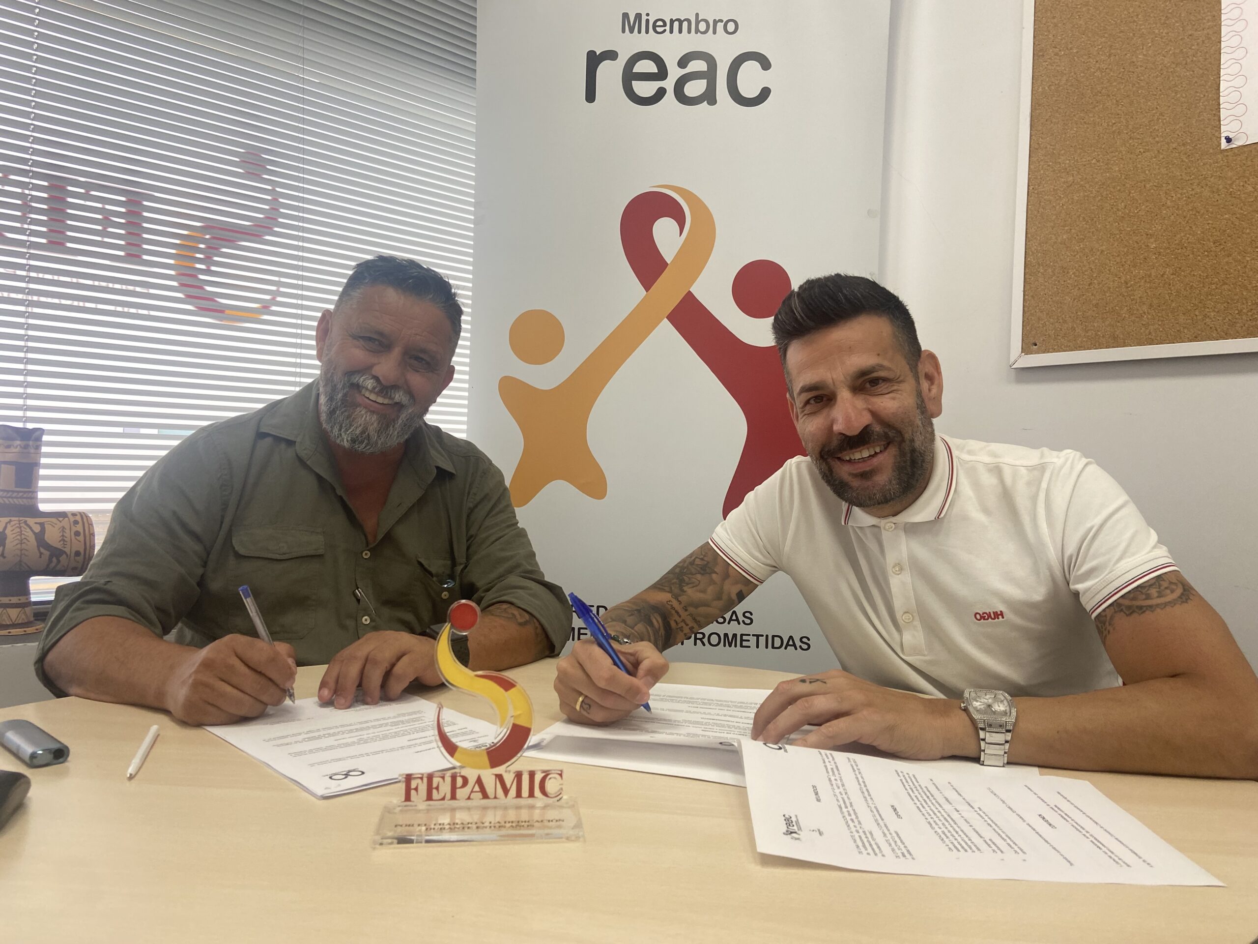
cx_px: 629
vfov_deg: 53.1
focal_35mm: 26
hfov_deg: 67.3
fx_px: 945
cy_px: 472
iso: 80
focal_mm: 4.25
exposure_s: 1/100
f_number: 1.8
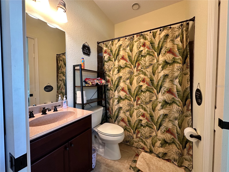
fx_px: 93
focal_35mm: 14
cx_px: 114
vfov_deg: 85.7
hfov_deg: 102.1
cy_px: 86
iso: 400
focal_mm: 2.22
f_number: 2.2
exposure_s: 1/60
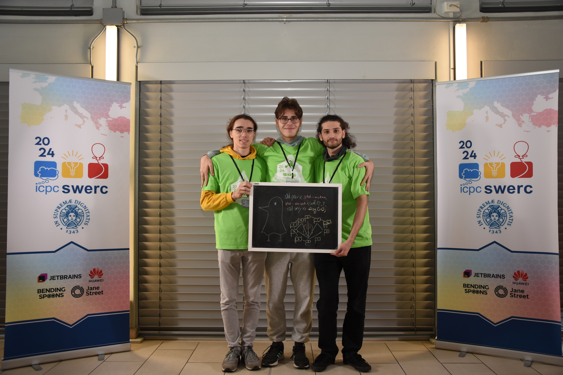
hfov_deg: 57.2
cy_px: 188
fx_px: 516
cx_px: 282
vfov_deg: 40.0
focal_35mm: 33
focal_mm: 22
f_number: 3.8
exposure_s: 1/80
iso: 400
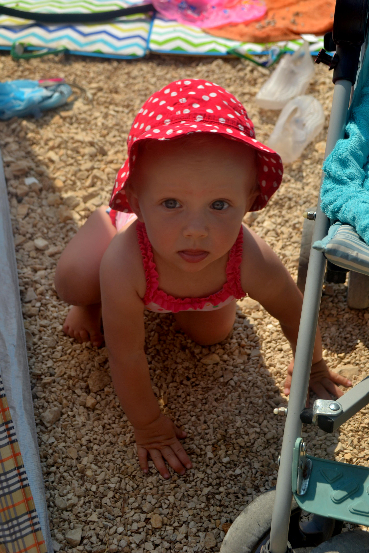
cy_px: 276
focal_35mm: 48
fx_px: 738
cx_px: 184
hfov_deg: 28.1
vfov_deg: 41.1
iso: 100
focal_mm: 32
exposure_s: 1/160
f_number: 6.3
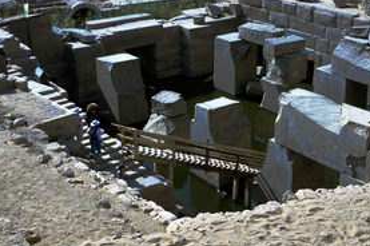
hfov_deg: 36.3
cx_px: 223
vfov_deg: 24.4
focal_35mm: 55
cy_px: 63
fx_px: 562
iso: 200
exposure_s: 1/640
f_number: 13
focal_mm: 23
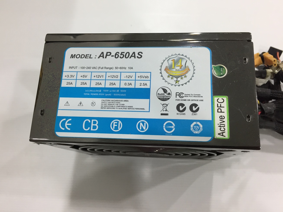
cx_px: 142
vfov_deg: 48.2
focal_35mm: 29
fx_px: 237
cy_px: 106
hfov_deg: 61.7
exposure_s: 1/33
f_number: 2.2
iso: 64
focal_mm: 4.15
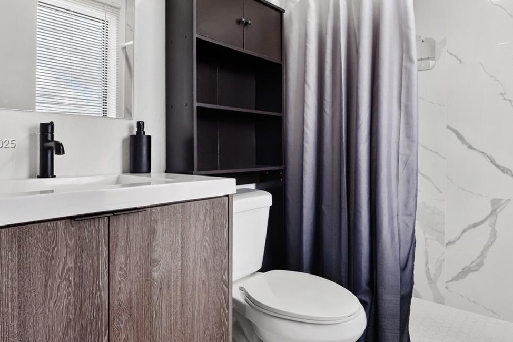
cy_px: 144
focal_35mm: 23
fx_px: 328
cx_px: 268
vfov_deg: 54.8
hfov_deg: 76.1
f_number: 9
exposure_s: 1/25
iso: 500
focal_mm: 14
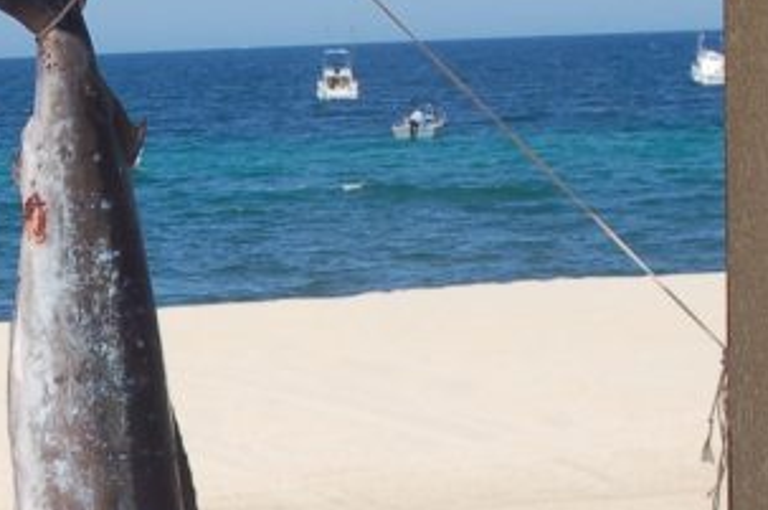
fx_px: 3024
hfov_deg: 14.2
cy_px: 504
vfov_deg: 9.6
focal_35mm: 142
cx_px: -15
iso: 200
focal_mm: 28
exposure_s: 1/400
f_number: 11
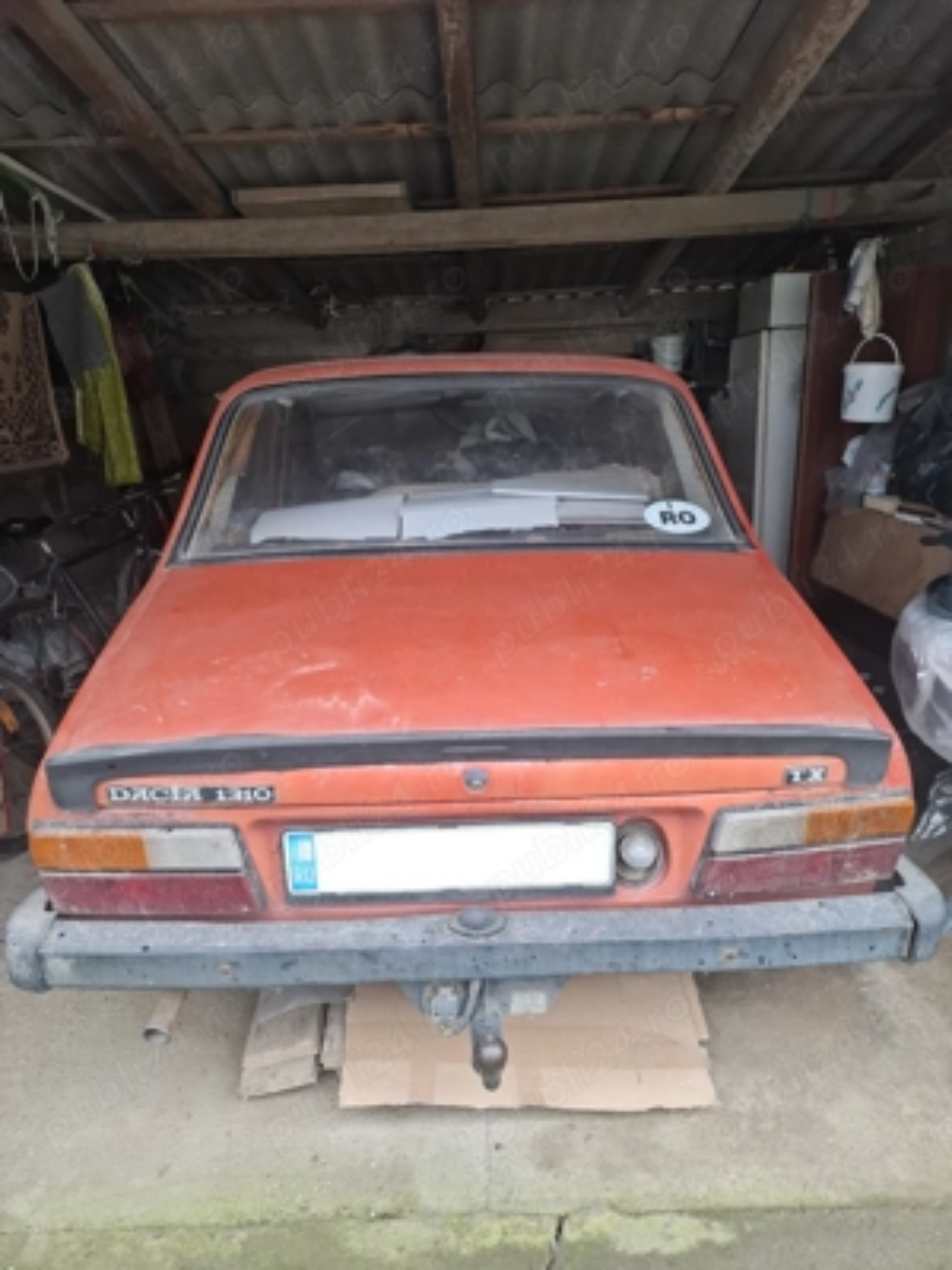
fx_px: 843
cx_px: 476
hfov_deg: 58.9
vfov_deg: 73.9
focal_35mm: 23
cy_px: 635
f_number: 1.8
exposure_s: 1/100
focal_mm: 5.54
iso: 50
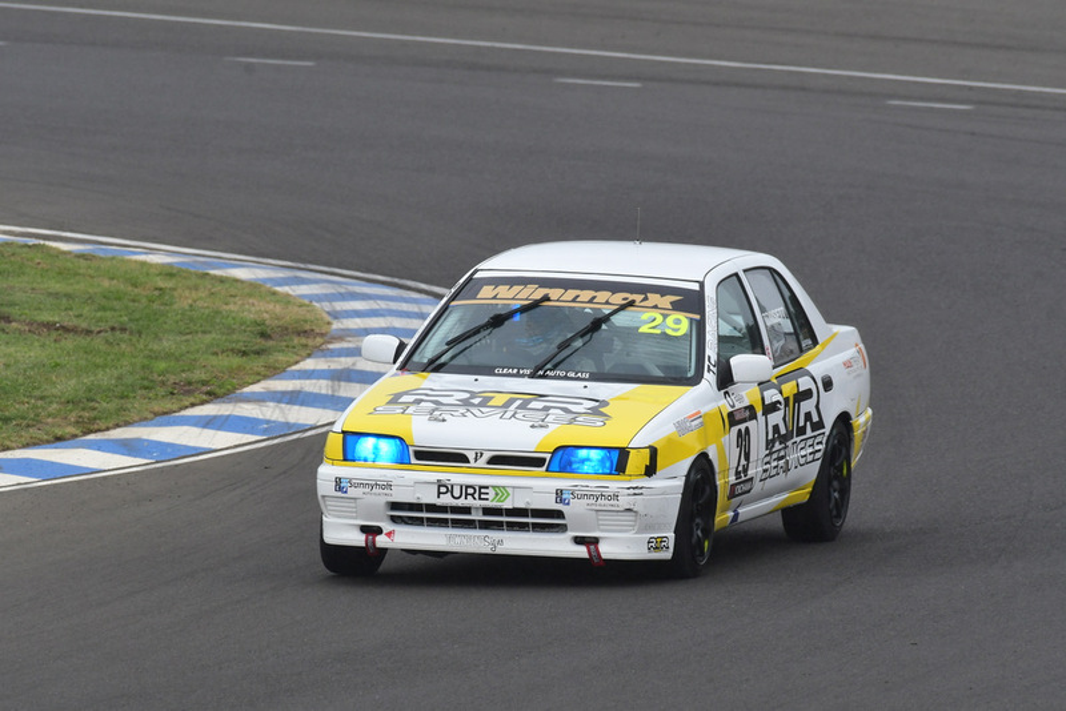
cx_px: 533
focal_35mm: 750
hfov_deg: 2.7
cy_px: 356
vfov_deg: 1.8
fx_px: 22215
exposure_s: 1/640
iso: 640
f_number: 10
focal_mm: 500
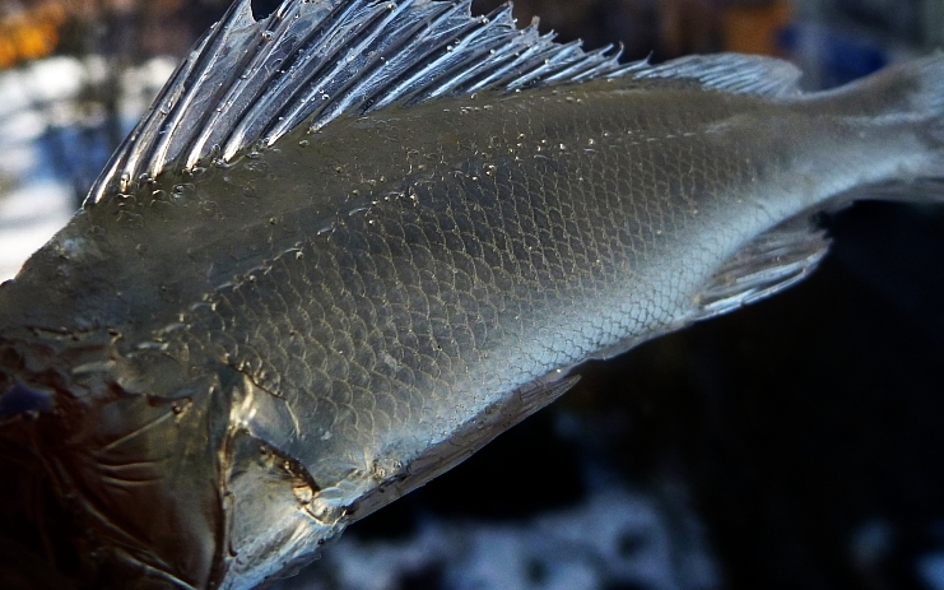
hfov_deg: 47.9
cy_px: 136
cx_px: 373
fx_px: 1055
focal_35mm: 41
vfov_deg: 30.6
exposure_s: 1/200
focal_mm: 4.9
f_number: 3.3
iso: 80
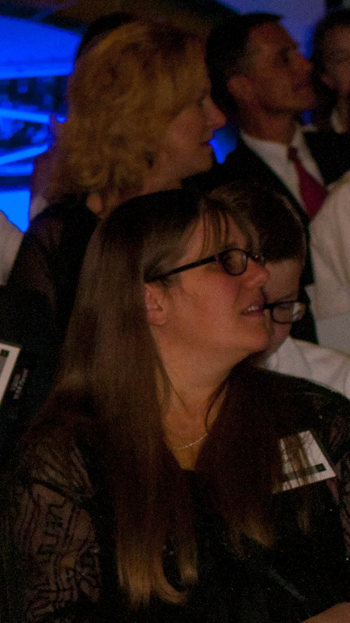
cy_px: 486
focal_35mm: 286
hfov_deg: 4.2
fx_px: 4716
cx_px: -277
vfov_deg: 7.5
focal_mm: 70
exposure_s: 1/80
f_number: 6.3
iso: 400
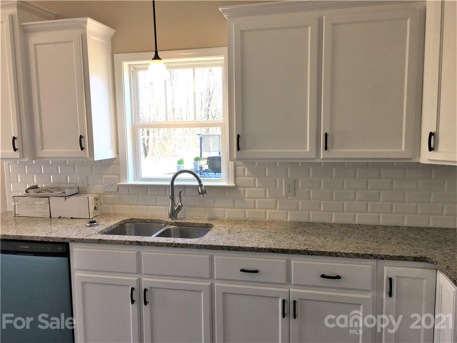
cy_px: 172
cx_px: 228
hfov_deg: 61.7
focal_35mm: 29
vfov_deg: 48.2
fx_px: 383
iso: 25
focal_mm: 4.15
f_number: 2.2
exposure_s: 1/60
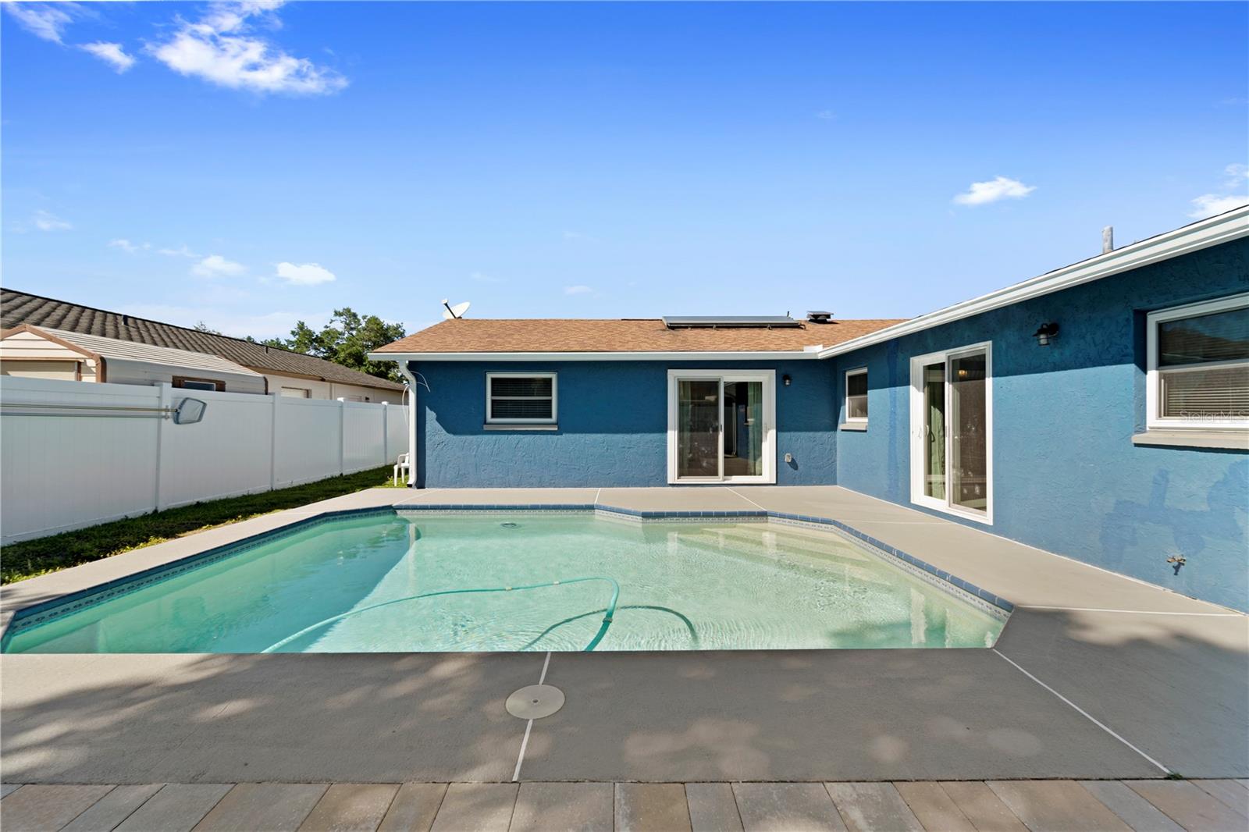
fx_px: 486
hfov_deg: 104.3
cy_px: 416
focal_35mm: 14
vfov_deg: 81.2
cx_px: 624
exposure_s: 1/100
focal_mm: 14
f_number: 11
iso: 200
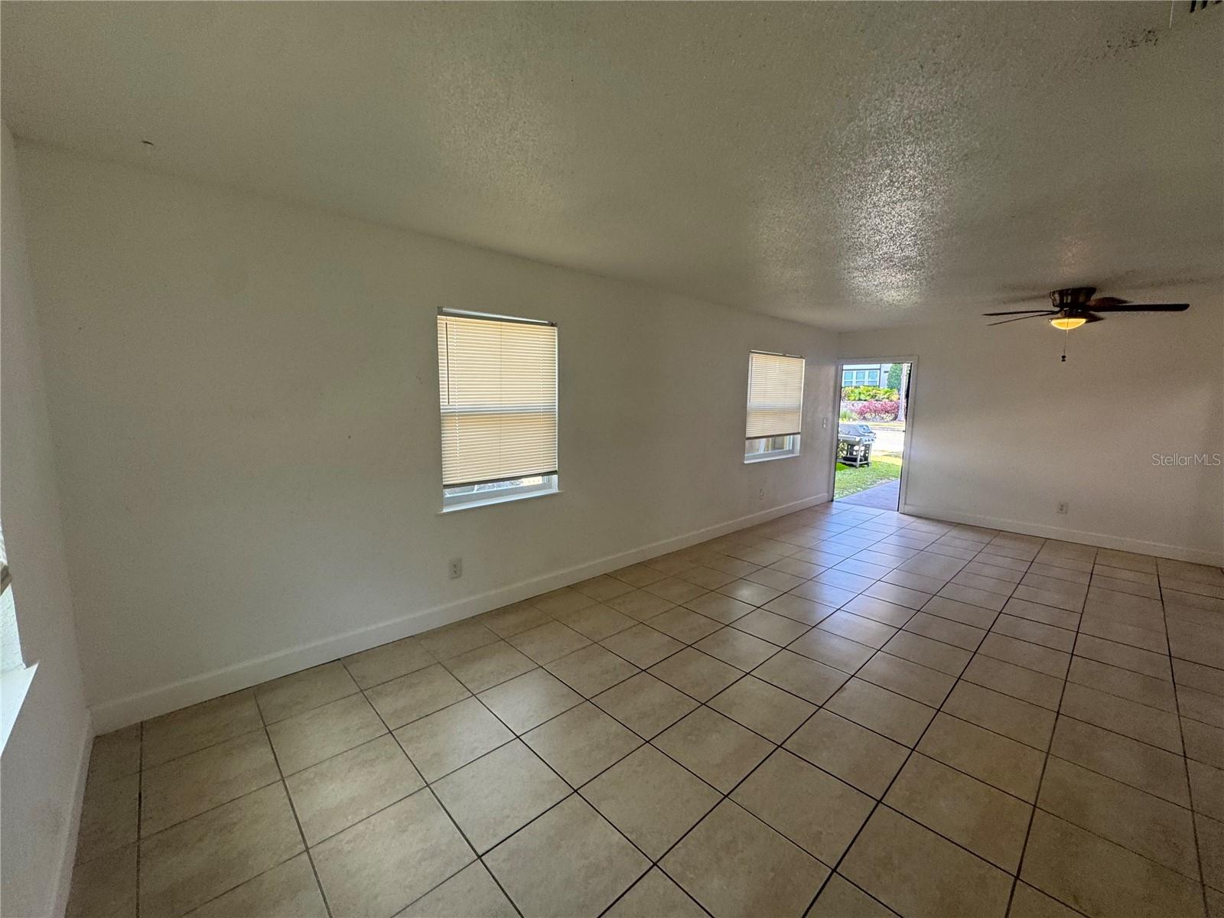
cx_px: 612
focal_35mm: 14
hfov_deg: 102.1
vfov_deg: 85.7
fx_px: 495
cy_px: 459
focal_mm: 2.22
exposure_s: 1/120
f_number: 2.2
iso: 80
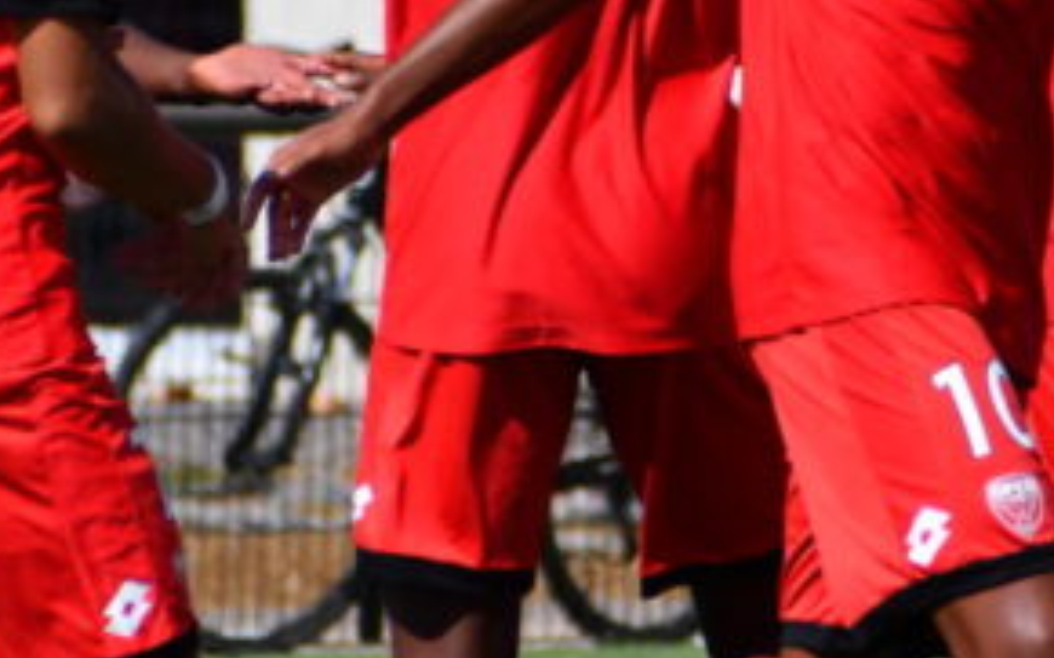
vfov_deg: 0.8
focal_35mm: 1622
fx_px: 46574
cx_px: 356
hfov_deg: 1.3
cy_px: 133
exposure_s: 1/2000
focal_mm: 300
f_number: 8
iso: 400
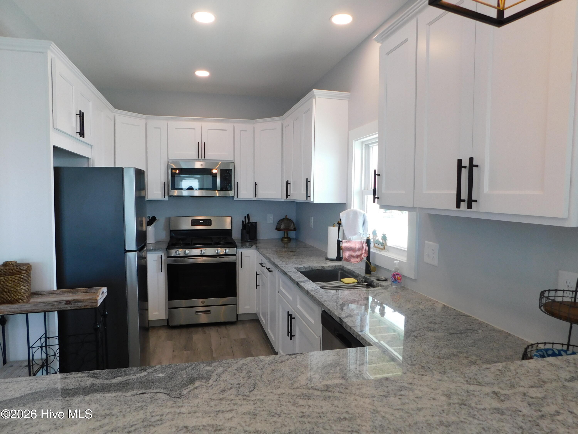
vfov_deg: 58.9
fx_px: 384
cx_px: 289
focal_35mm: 23
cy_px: 217
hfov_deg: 73.9
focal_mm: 4
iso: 125
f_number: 3
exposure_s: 1/60
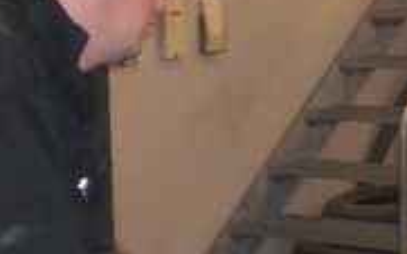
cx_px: 537
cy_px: 76
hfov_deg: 14.8
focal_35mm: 135
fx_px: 1497
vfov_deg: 9.7
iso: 200
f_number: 3.1
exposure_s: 1/60
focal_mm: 6.3
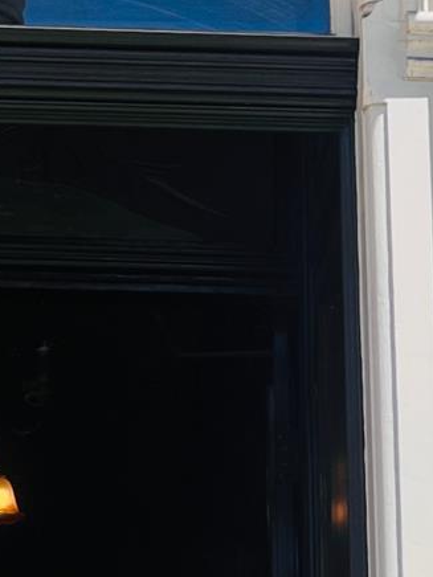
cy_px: 249
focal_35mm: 265
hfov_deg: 5.6
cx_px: -6
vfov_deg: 7.5
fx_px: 4420
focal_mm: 9
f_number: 2.8
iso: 32
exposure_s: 1/485
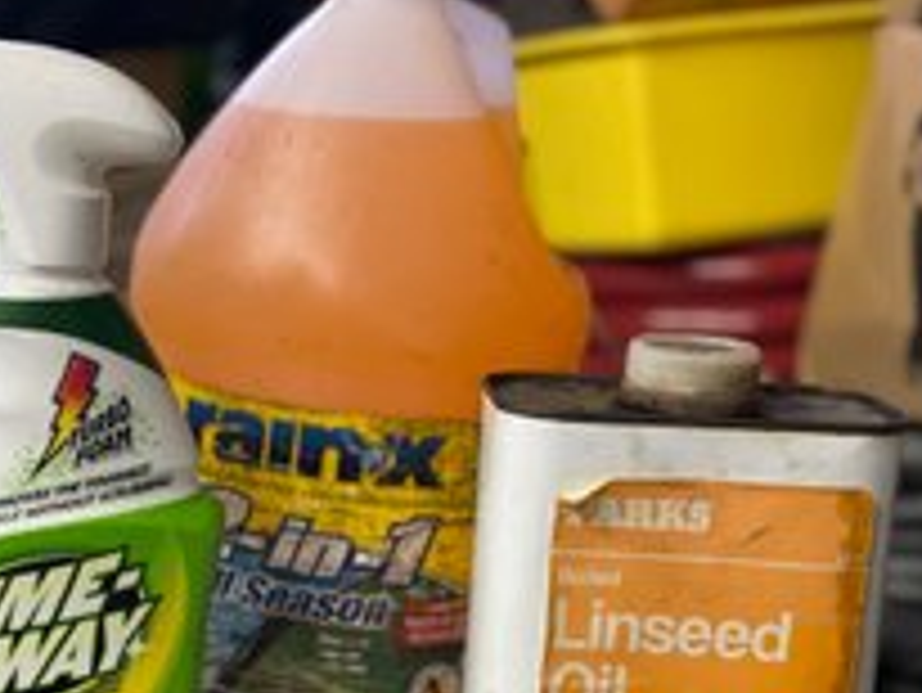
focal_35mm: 87
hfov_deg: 22.3
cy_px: 484
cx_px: 241
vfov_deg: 16.9
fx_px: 2319
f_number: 2
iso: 250
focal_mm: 6
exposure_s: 1/120
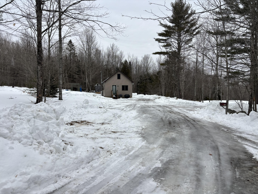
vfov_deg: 53.1
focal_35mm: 26
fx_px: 194
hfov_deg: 67.3
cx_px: 129
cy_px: 97
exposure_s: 1/2778
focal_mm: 5.96
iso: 50
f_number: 1.6
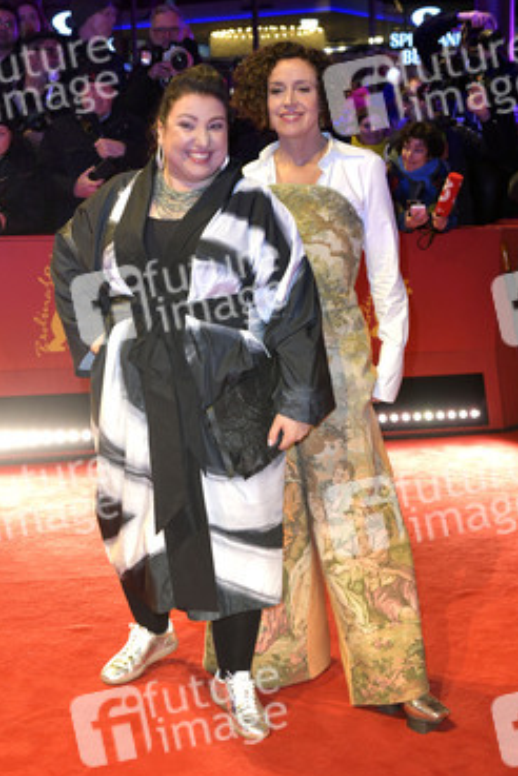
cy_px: 402
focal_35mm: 52
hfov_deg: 26.0
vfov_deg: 38.2
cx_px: 240
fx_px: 1122
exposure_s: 1/250
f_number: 5.6
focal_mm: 48
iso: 1600
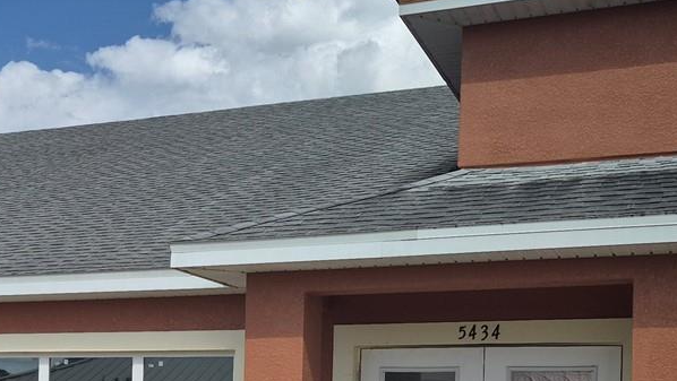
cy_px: 450
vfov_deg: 17.2
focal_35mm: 67
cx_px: 93
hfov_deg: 30.3
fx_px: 1203
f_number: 1.8
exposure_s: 1/1736
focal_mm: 5.4
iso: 25
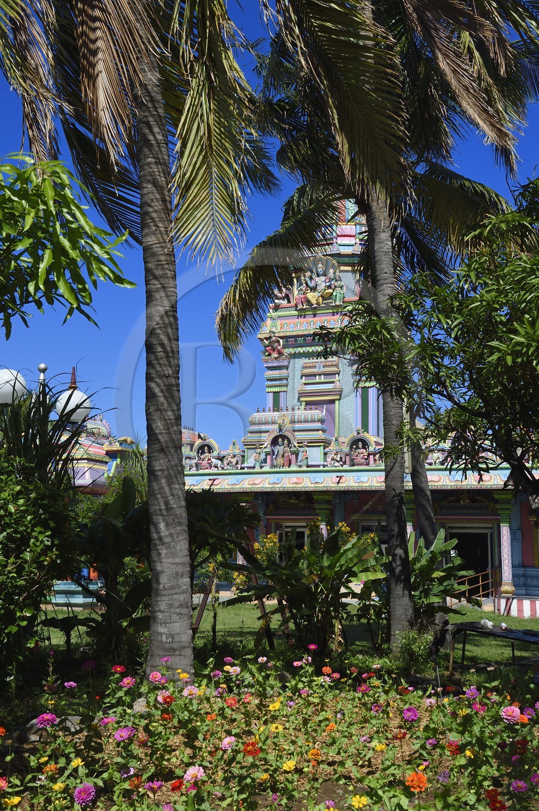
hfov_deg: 28.0
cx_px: 270
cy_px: 406
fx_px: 1080
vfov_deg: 41.1
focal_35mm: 48
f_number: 14
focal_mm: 48
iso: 200
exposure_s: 1/250
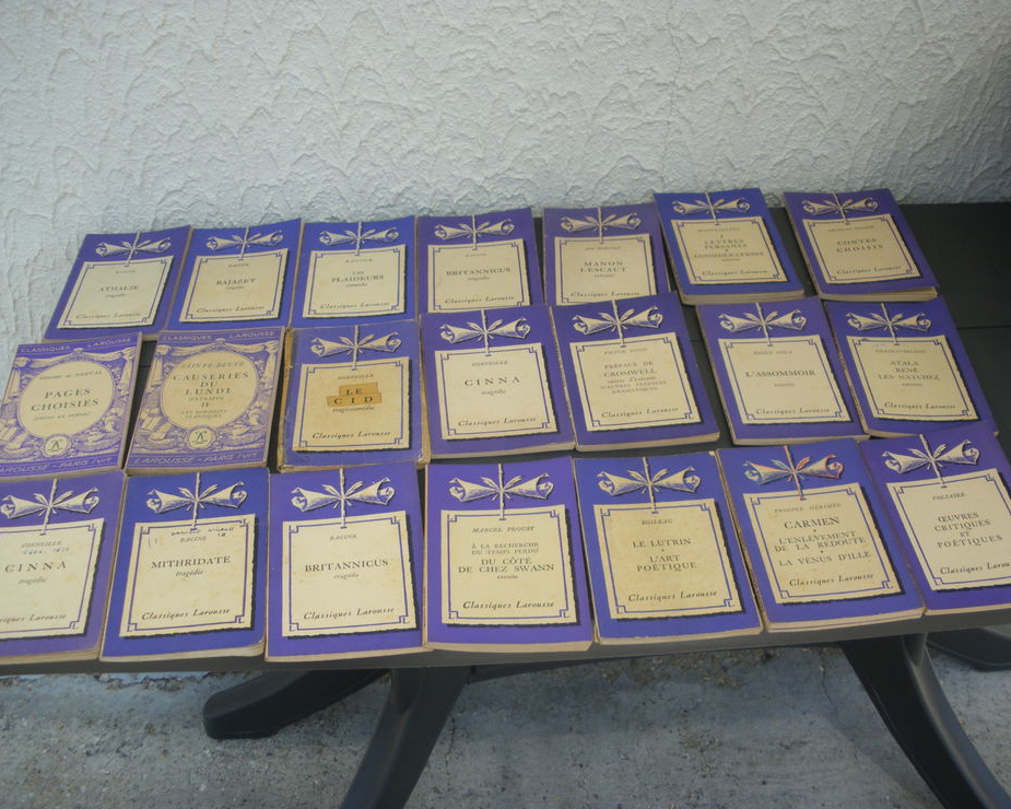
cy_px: 404
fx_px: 1137
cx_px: 544
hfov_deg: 47.9
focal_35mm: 38
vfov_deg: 39.2
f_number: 3.5
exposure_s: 1/320
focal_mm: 6.3
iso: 64
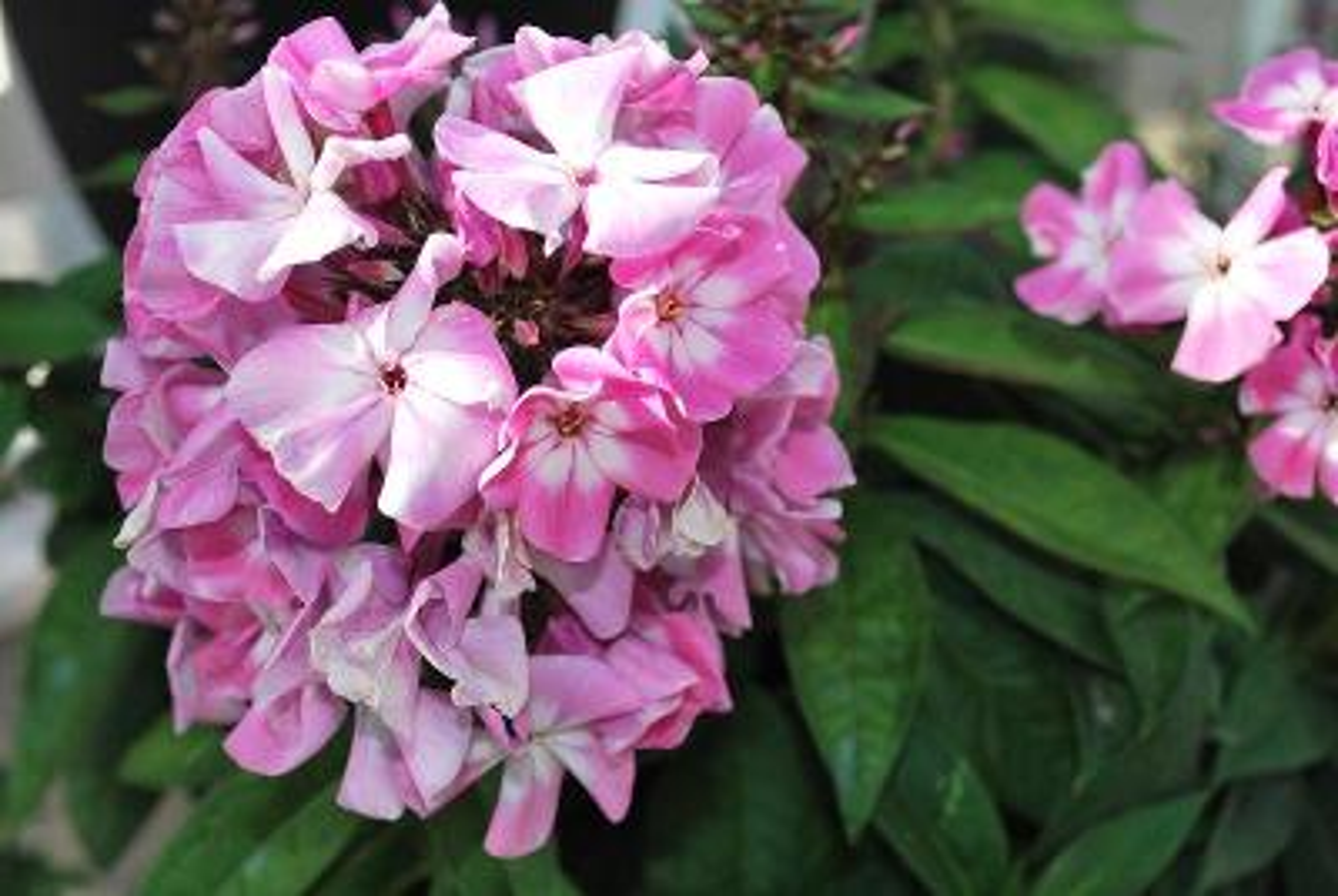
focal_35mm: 51
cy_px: 448
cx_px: 669
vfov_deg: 26.6
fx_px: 1898
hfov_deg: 38.8
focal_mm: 34
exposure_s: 1/200
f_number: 7.1
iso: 100
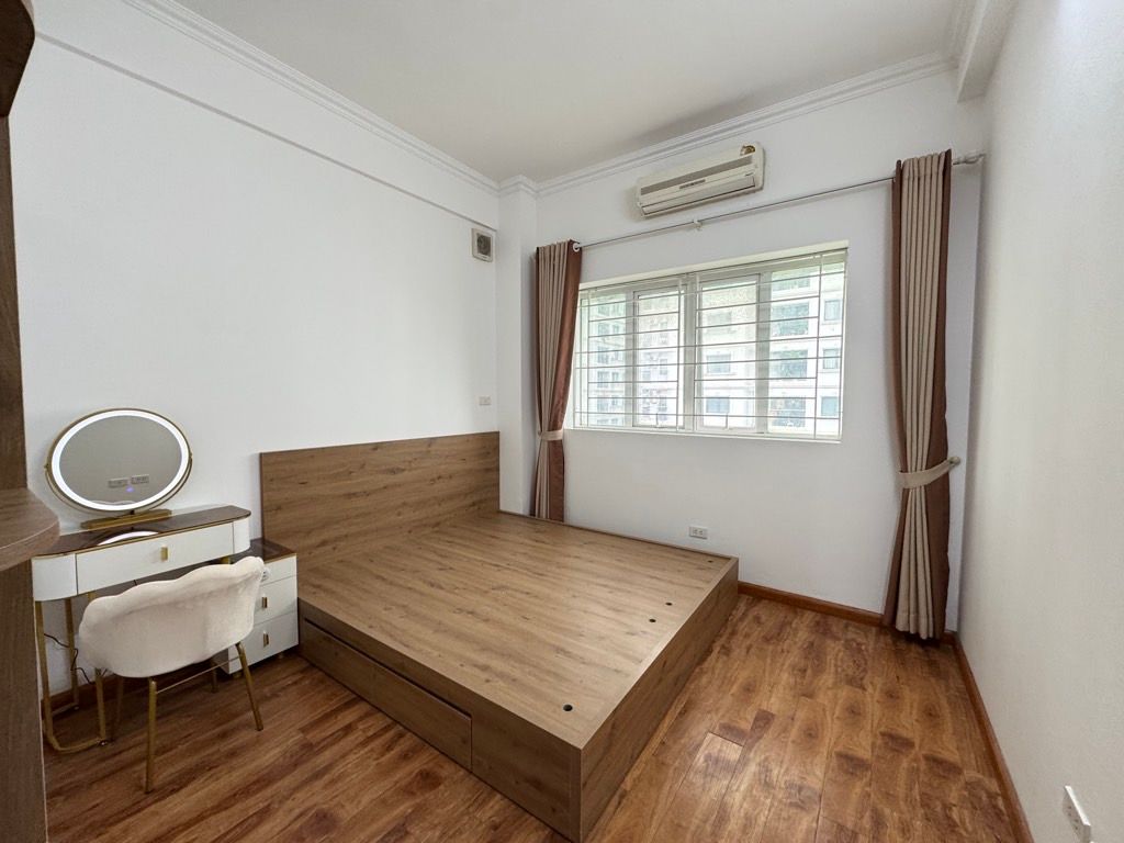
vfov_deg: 85.7
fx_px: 455
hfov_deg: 102.1
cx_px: 562
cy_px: 422
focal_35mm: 14
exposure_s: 1/99
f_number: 2.2
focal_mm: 2.22
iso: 200
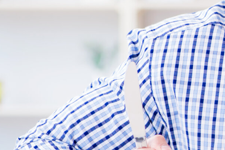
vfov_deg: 4.0
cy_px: 59
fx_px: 2170
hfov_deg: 5.9
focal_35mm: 347
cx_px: 325
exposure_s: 1/80
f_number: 5
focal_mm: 105
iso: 200
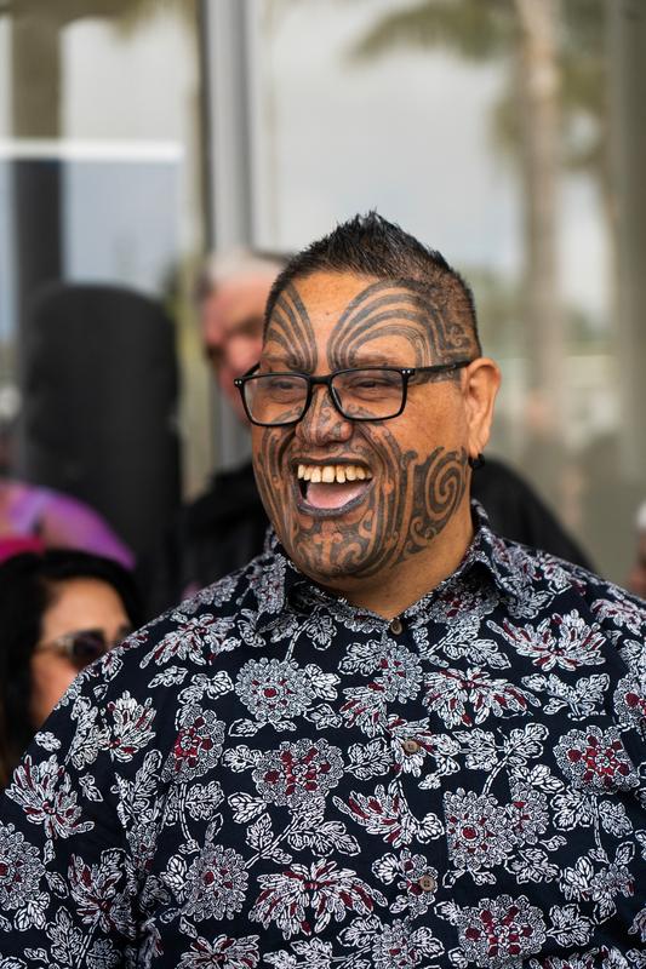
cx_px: 323
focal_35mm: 105
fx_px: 2827
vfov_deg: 19.5
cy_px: 484
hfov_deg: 13.0
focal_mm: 105
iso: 200
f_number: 4
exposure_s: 1/1000
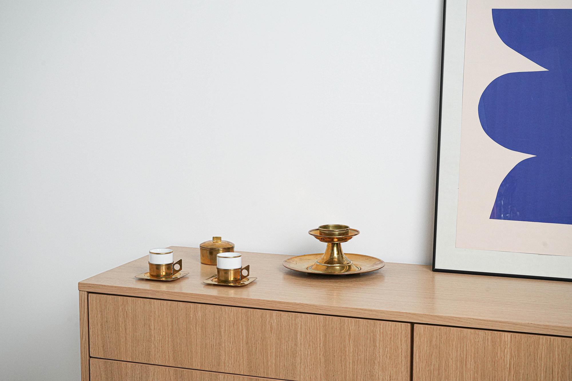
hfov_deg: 28.8
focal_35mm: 70
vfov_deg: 19.5
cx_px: 286
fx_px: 1112
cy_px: 190
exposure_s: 1/80
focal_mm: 70
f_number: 9
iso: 2500
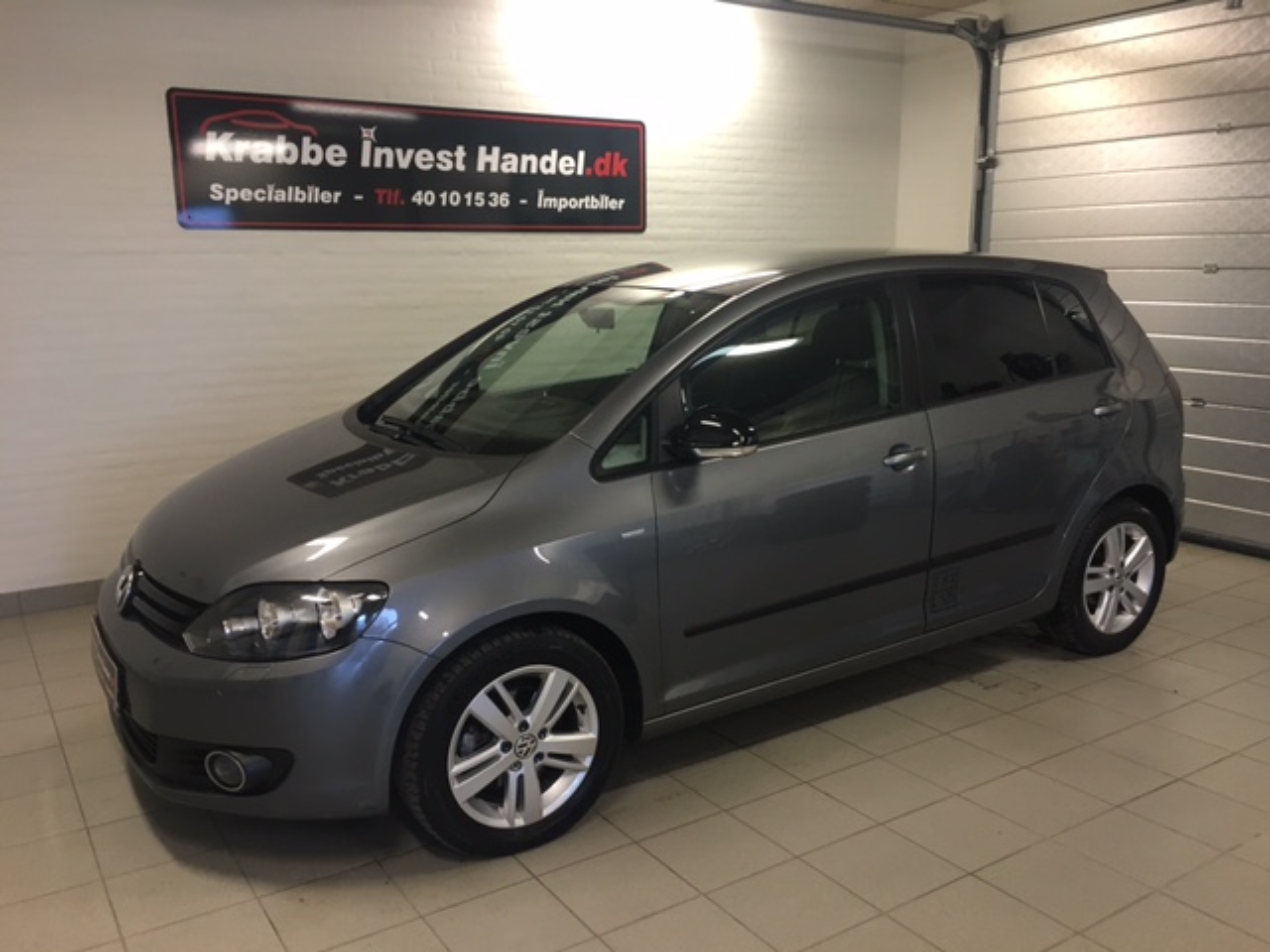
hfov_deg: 61.7
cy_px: 476
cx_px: 635
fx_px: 1064
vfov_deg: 48.2
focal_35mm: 29
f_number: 2.2
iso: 125
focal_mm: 4.15
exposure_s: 1/33
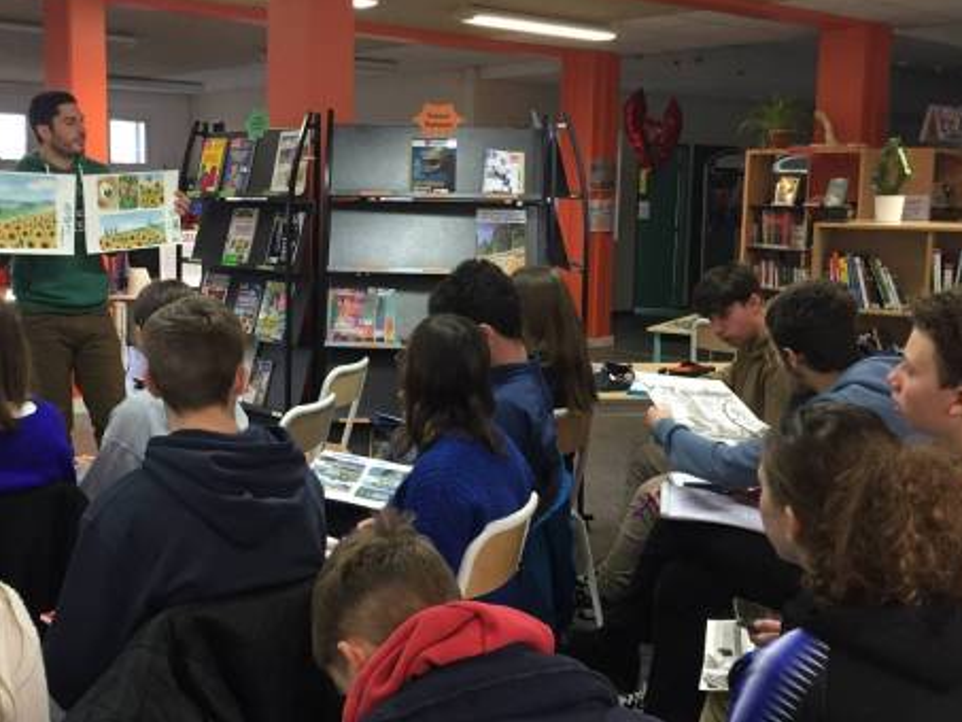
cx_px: 338
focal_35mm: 41
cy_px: 316
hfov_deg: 45.2
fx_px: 1140
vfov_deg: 35.1
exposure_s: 1/33
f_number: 2.2
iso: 125
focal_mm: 4.15
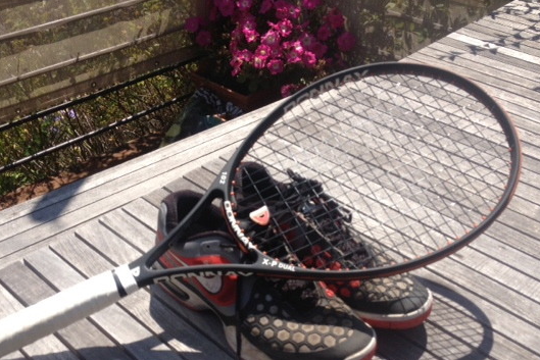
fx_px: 660
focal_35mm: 44
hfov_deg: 44.4
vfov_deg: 30.4
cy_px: 227
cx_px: 241
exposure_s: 1/1577
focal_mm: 4.28
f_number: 2.4
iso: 50
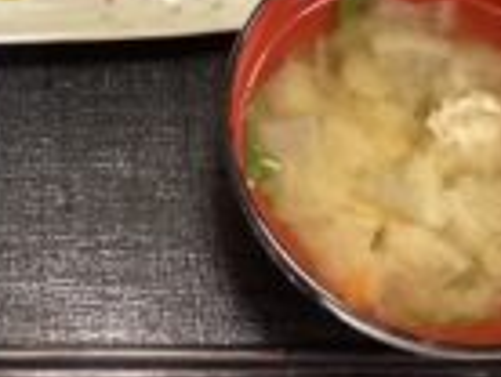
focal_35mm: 84
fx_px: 1218
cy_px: -71
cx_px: 49
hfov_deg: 22.7
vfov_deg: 16.9
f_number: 2.4
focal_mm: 3.3
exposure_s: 1/40
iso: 320
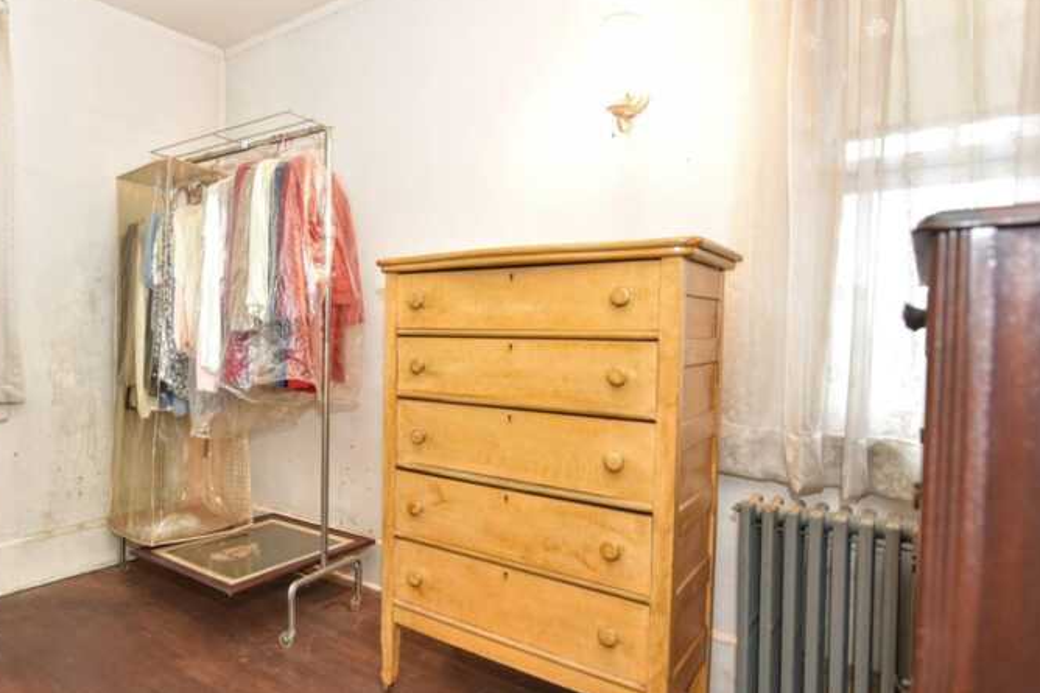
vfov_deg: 55.1
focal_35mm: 23
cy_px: 346
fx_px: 664
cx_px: 300
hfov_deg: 72.4
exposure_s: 1/60
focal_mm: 15
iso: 800
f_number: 3.2
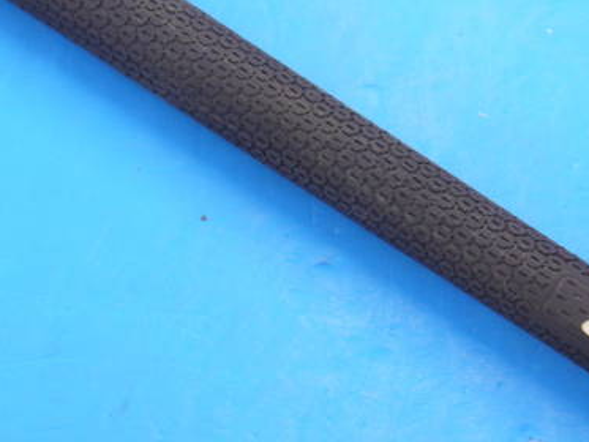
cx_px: 327
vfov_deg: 10.3
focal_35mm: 144
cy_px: 139
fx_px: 2451
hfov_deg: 13.7
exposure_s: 1/80
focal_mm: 42
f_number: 5.6
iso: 800
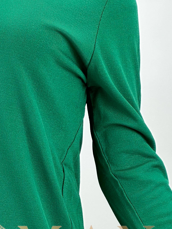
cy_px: 248
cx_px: -20
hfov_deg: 7.6
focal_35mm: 193
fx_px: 1279
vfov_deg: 10.1
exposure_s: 1/100
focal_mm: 9
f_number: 2.8
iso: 32
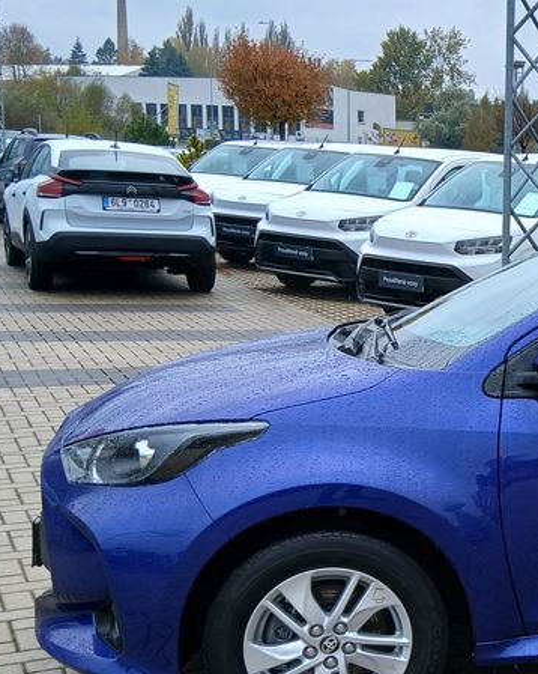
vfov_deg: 32.3
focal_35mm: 58
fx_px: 1155
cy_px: 433
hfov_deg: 23.5
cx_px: 681
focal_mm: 3.98
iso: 20
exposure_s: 1/149
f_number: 1.8
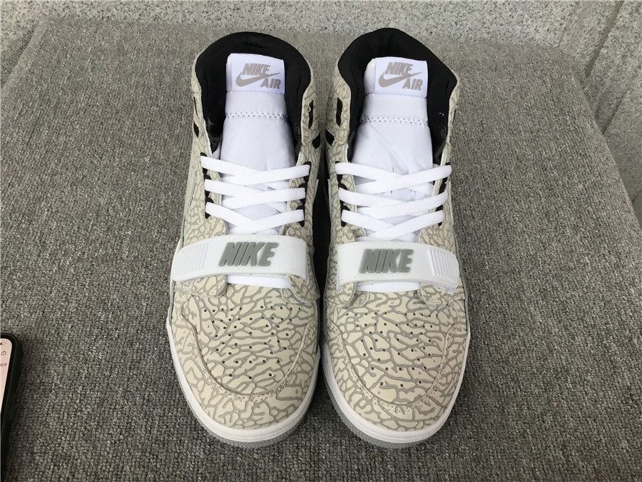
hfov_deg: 58.4
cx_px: 321
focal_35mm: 31
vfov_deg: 45.4
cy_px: 241
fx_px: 575
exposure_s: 1/33
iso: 25
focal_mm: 3.3
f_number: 2.4
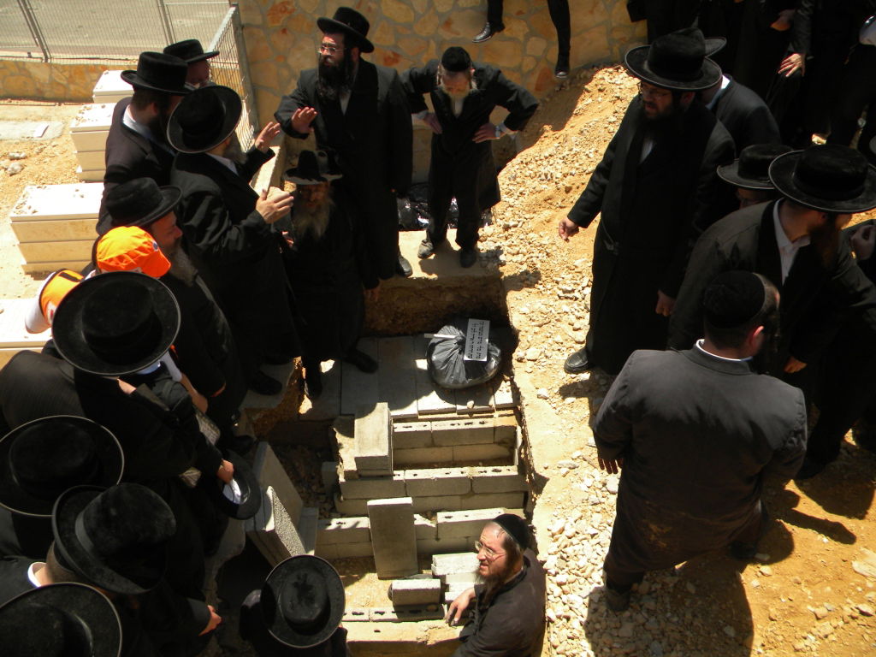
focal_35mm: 28
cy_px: 328
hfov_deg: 63.4
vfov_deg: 49.7
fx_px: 709
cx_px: 438
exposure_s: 1/278
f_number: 7
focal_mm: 5
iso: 80
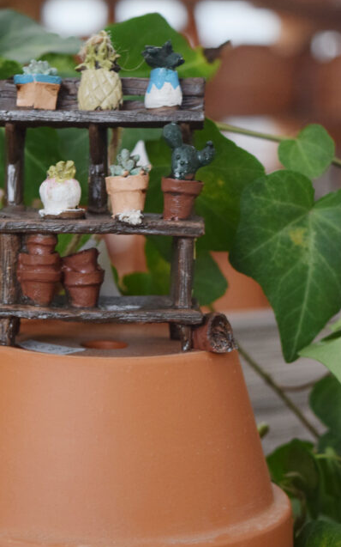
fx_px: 1755
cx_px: 66
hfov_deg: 11.1
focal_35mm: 118
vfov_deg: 17.7
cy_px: 290
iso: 800
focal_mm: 48
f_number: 5.3
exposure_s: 1/100
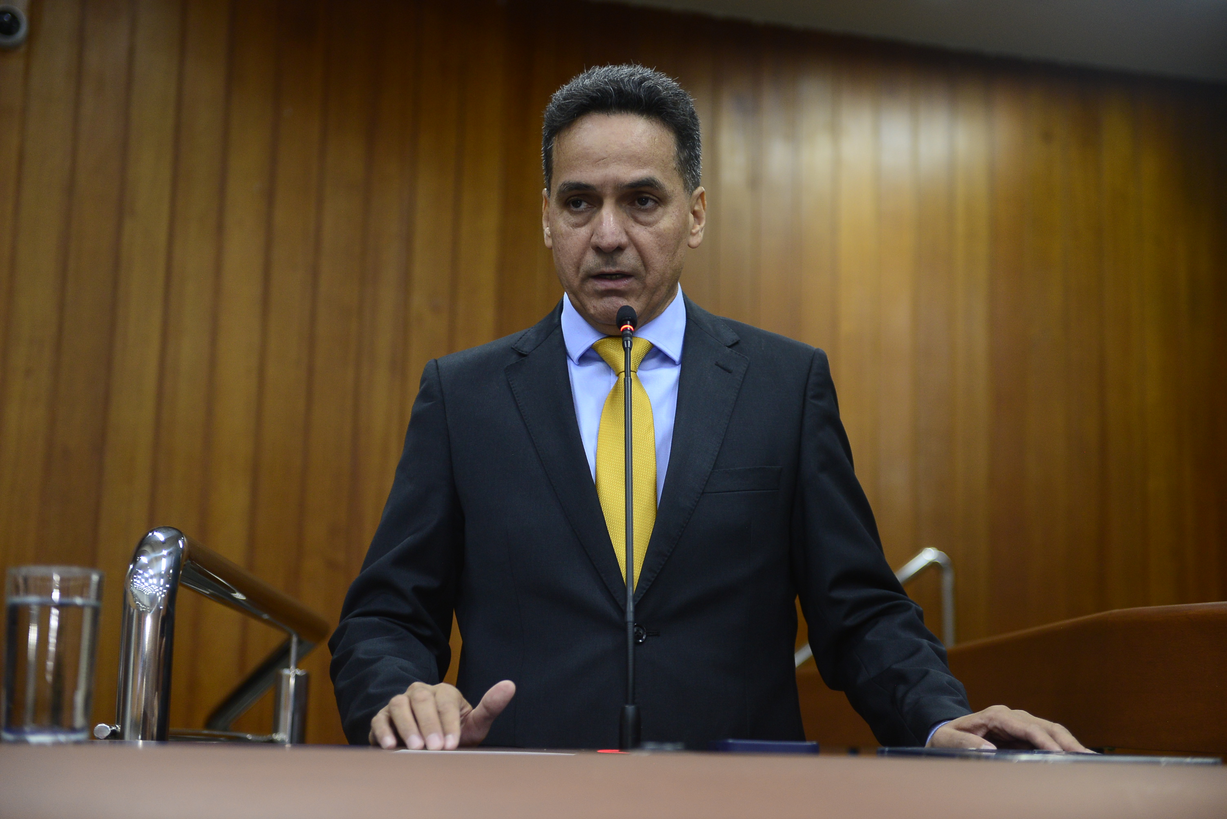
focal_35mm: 58
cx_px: 614
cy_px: 410
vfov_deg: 23.4
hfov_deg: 34.5
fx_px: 1977
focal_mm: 58
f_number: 3.5
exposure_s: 1/125
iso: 1600
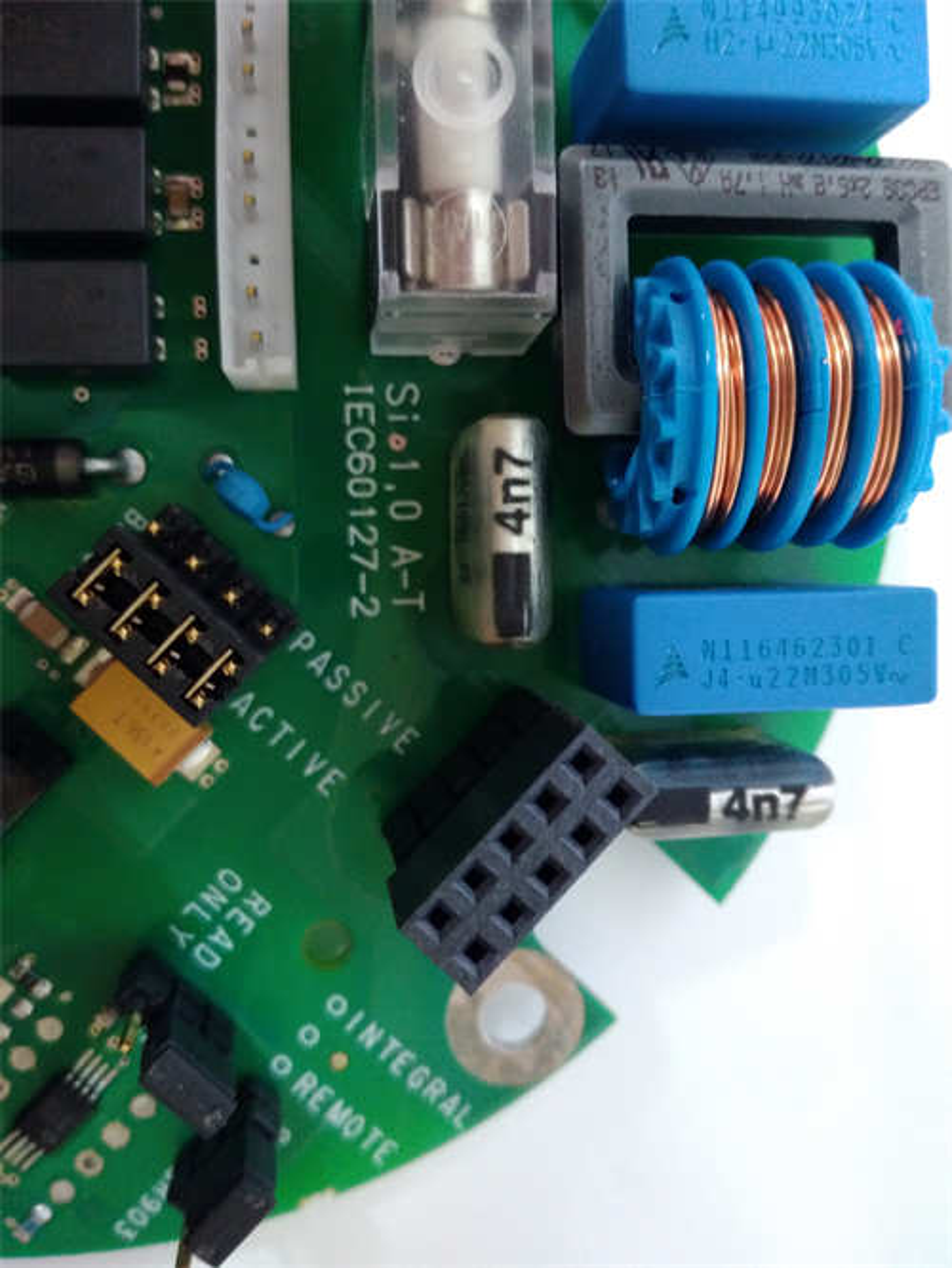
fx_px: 989
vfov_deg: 65.3
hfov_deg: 51.4
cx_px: 476
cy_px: 634
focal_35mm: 27
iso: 797
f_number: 2
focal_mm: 3.79
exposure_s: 1/14
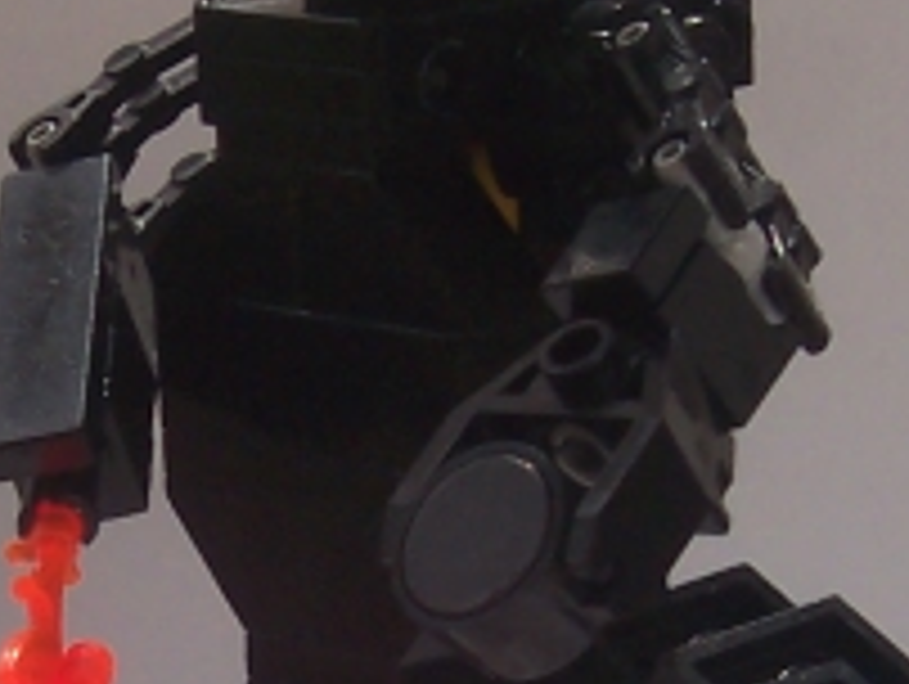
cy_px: 666
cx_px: 396
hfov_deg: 7.5
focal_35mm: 265
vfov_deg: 5.6
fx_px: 6967
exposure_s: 1/125
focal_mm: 10.4
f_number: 5.6
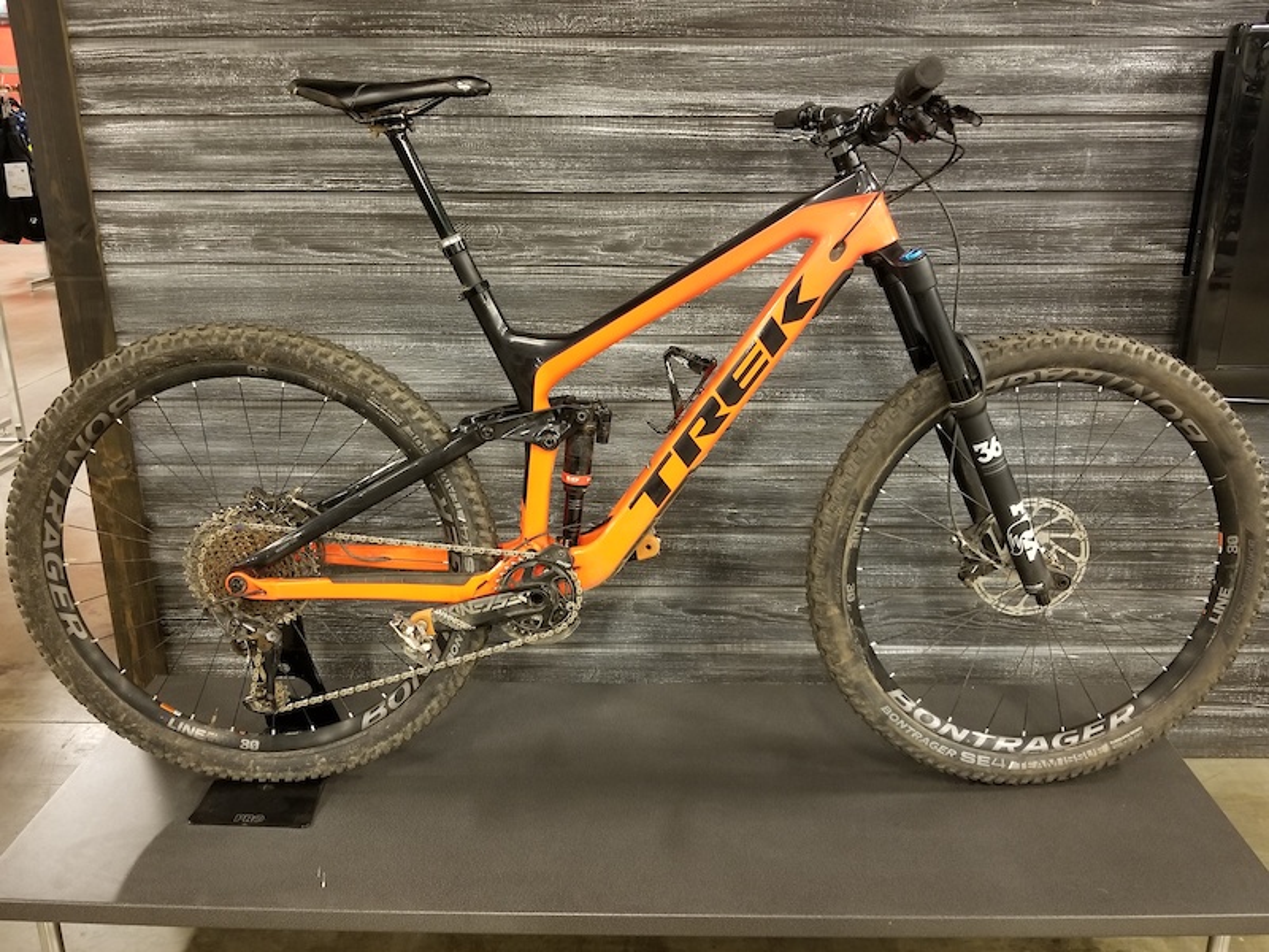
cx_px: 634
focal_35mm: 26
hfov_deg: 67.3
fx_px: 953
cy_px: 476
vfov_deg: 53.1
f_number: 1.7
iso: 250
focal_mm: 4.3
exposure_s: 1/12
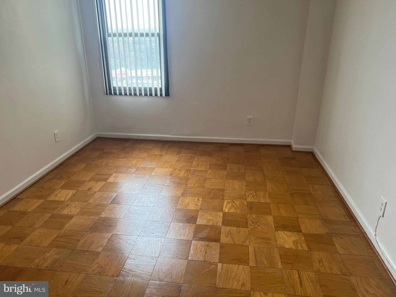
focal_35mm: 26
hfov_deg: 67.3
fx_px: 297
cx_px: 198
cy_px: 148
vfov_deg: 53.1
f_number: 1.5
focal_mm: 5.7
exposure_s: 1/120
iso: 100
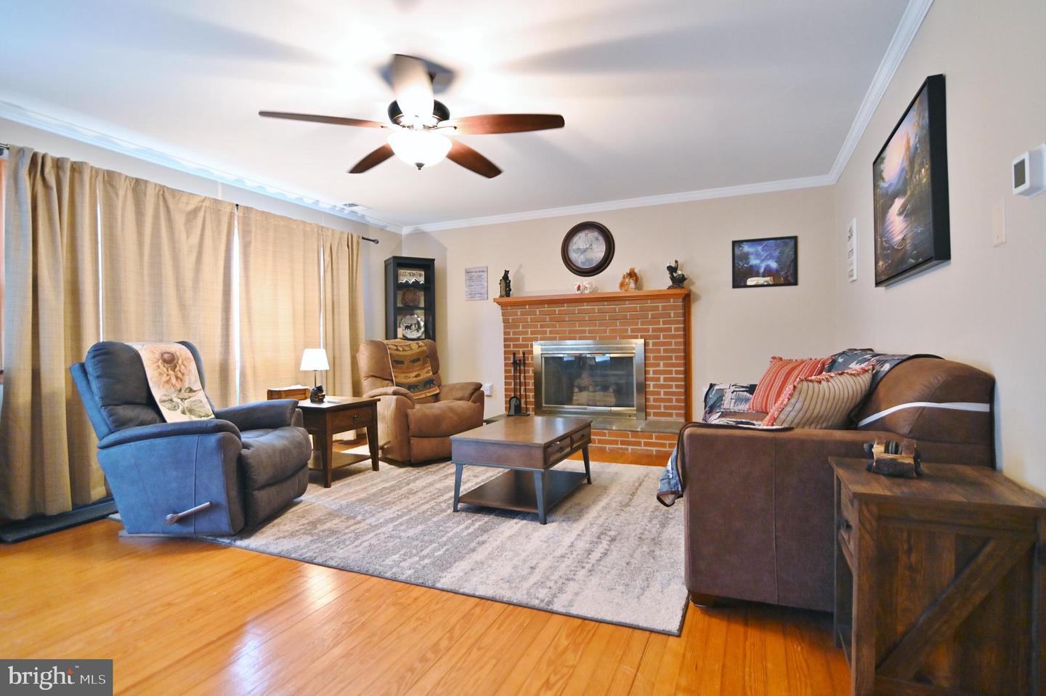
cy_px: 348
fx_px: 523
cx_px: 523
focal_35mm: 18
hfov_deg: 90.0
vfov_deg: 67.3
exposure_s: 1/100
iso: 3200
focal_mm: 18
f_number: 2.8
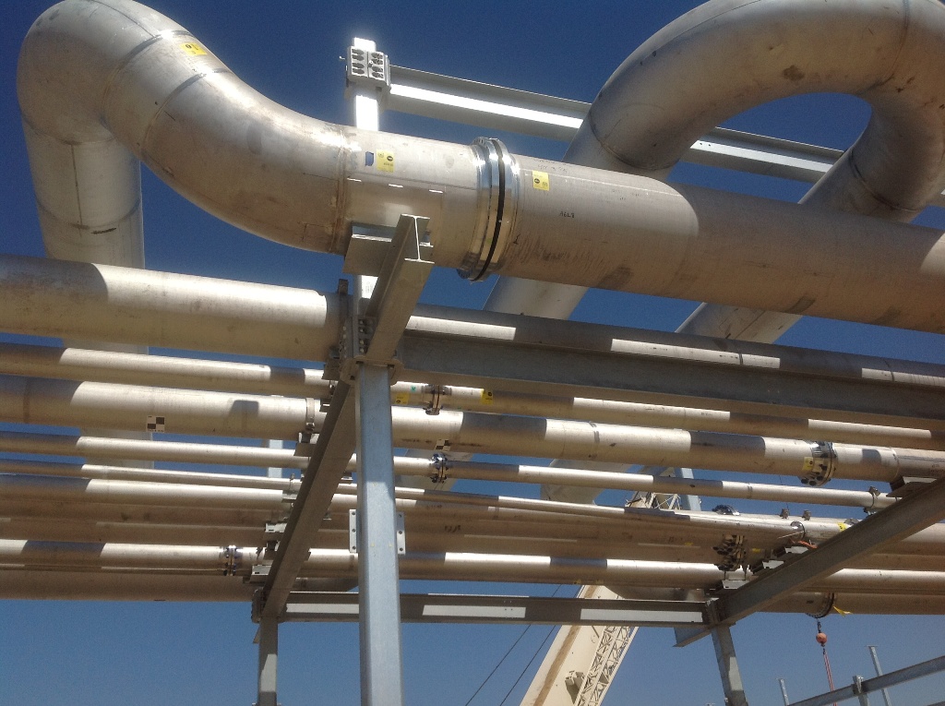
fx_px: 954
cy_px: 353
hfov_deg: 52.7
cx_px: 472
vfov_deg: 40.6
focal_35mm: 35
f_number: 2.4
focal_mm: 4.28
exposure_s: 1/3367
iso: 80
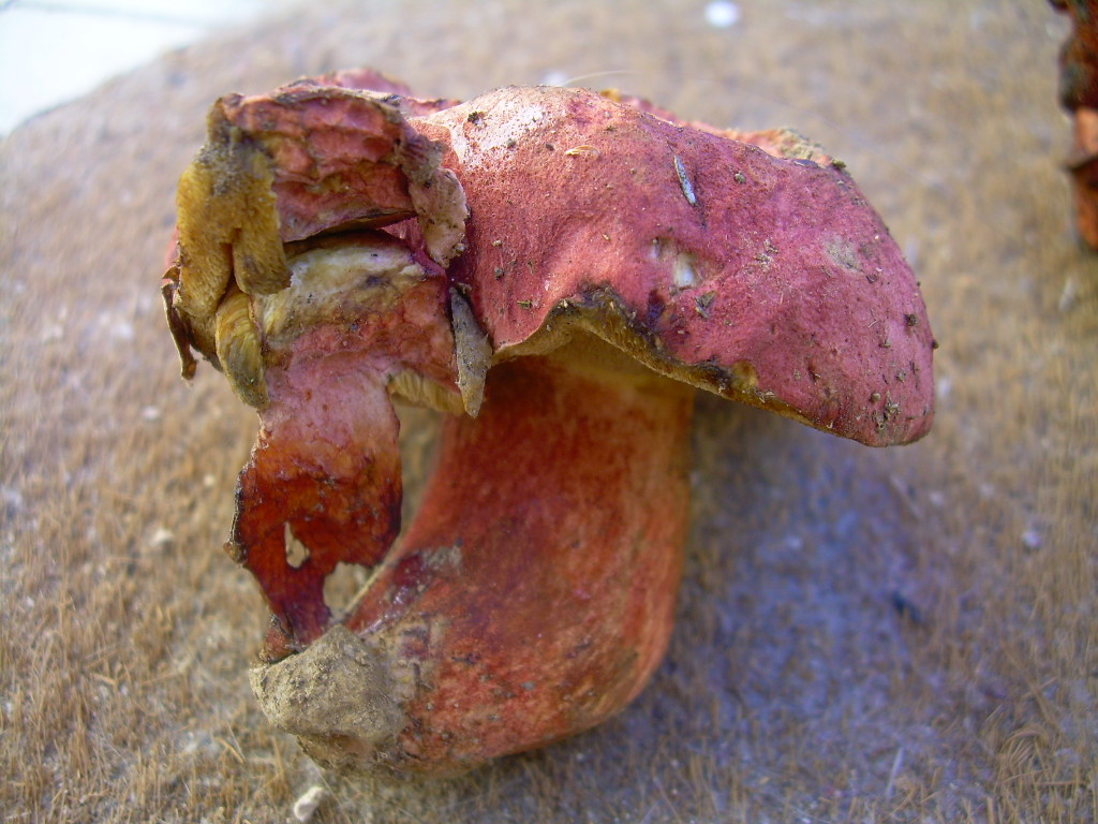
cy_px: 412
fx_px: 1205
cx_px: 549
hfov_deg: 49.0
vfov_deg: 37.7
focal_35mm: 38
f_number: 2.8
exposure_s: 1/65.4
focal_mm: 6.3
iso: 50
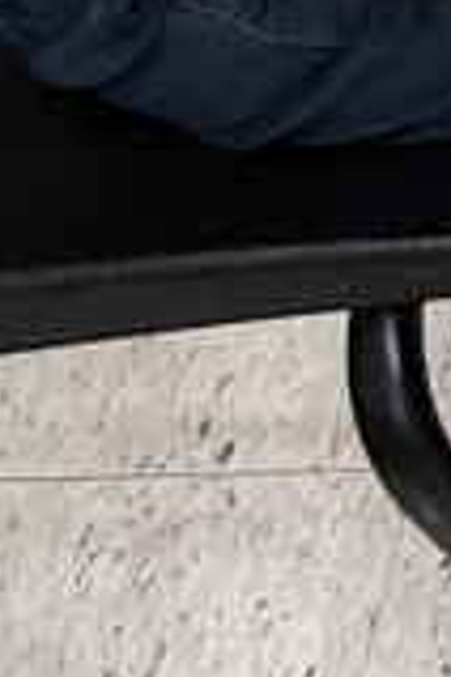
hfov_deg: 6.8
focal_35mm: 174
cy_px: -941
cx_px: 1561
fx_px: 3269
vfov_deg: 10.3
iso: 64
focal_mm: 5.7
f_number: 1.5
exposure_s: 1/60
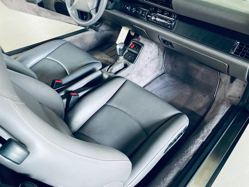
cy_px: 94
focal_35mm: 26
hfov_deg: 67.3
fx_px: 187
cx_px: 124
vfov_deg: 53.1
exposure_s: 1/33
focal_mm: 4.25
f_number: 1.8
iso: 320
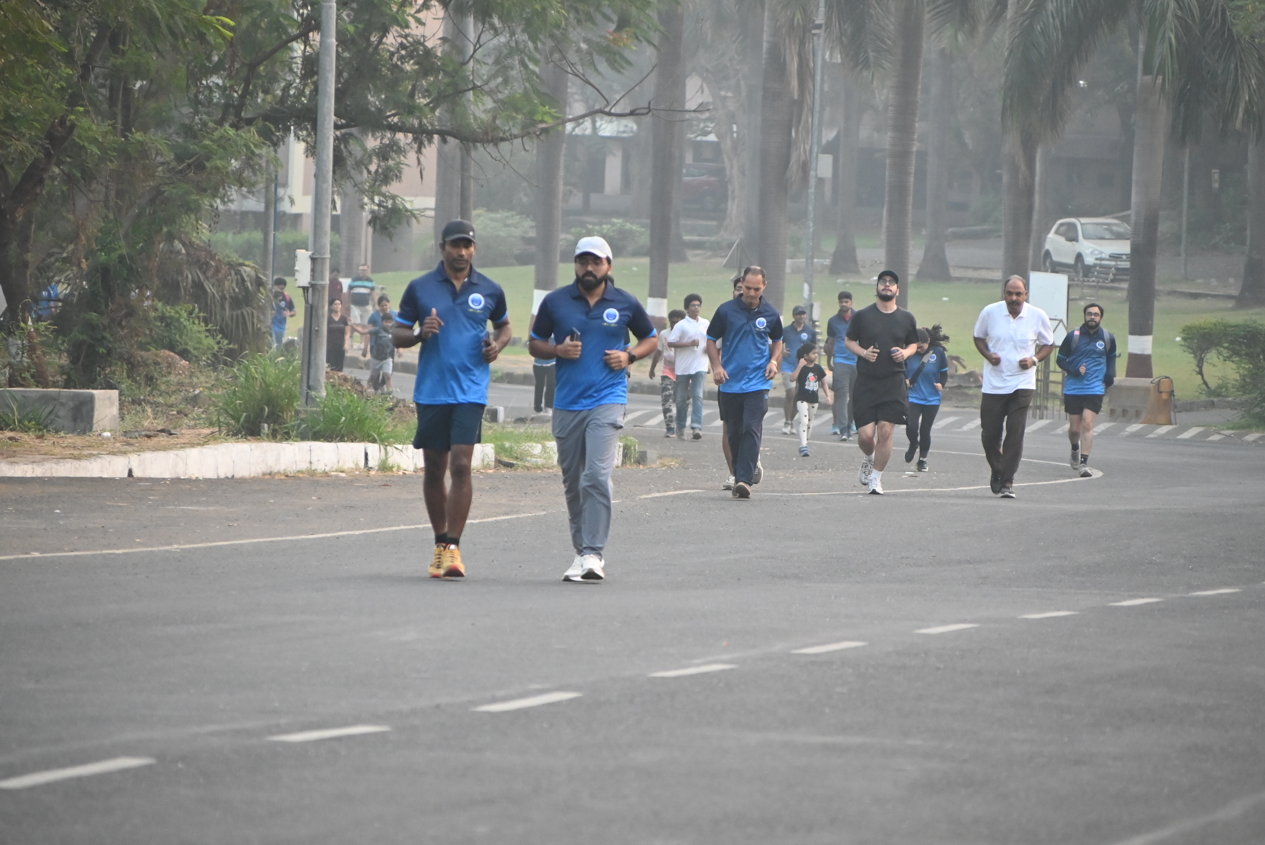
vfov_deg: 4.6
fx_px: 10550
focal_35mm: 300
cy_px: 422
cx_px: 632
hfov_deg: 6.9
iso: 2800
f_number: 6.3
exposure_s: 1/250
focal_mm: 200
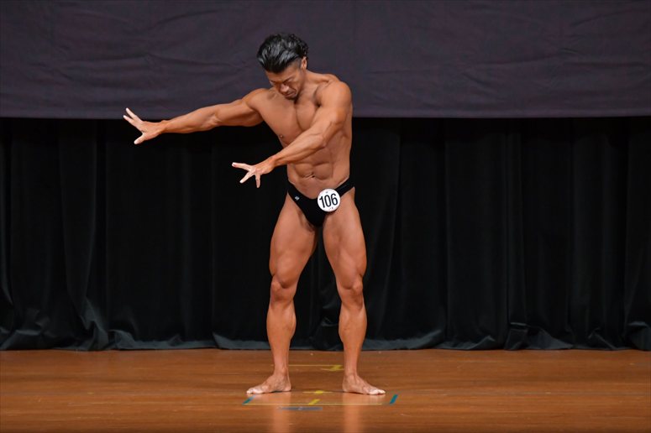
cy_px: 216
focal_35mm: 300
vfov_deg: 4.6
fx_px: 5422
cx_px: 326
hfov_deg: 6.9
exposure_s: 1/400
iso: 4000
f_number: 5.6
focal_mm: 200
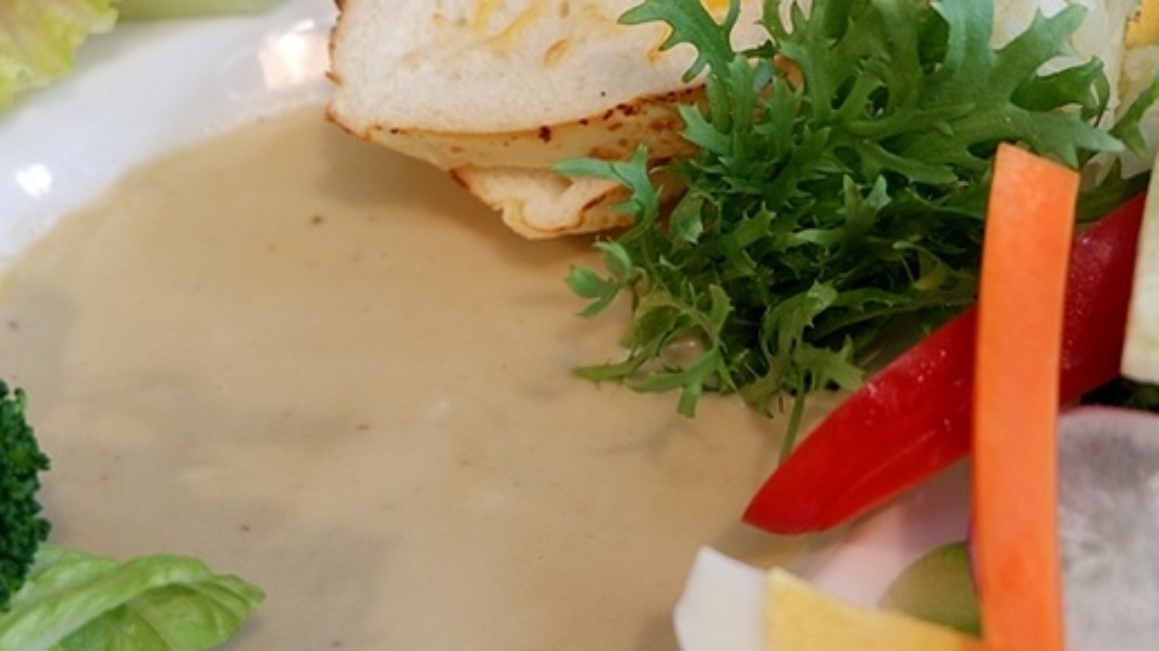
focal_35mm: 67
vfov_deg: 18.0
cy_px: 255
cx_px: 622
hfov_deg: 31.4
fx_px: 2058
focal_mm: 26.9
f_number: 4.5
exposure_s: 1/56
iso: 800
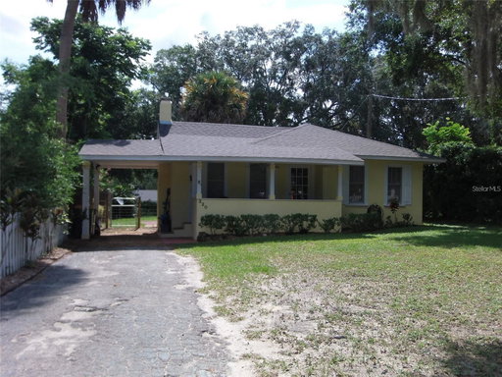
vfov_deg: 42.9
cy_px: 188
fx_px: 479
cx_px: 251
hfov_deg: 55.4
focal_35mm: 33
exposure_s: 1/800
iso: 100
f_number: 3.4
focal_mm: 5.9
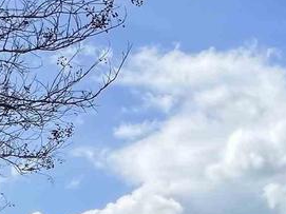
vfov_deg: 17.6
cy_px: 373
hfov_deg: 22.4
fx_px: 570
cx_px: 444
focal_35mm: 69
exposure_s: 1/1449
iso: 32
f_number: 1.8
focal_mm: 1.57
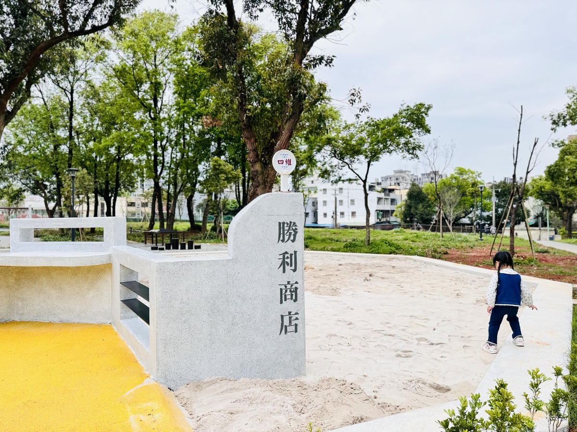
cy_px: 216
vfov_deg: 56.8
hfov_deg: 71.6
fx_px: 400
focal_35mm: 24
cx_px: 288
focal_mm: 6.76
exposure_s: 1/658
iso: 80
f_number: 1.78
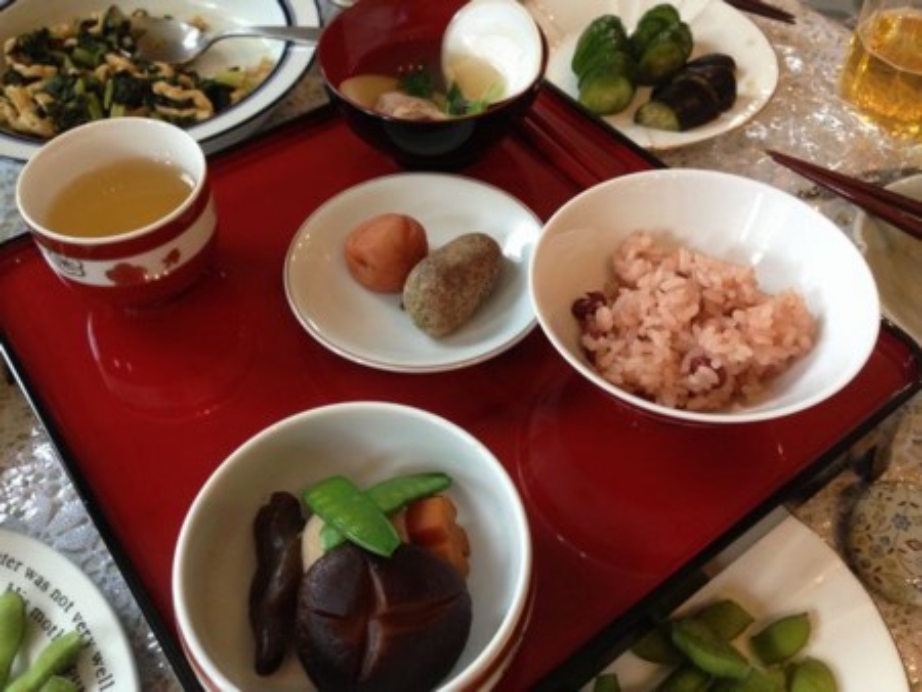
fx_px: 879
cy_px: 346
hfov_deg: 55.3
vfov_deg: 43.0
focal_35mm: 33
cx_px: 461
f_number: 2.4
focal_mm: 4.12
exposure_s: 1/20
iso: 160
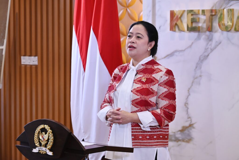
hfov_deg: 21.0
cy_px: 80
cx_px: 120
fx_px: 644
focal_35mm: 97
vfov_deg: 14.1
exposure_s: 1/100
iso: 1600
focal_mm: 97
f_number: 6.3
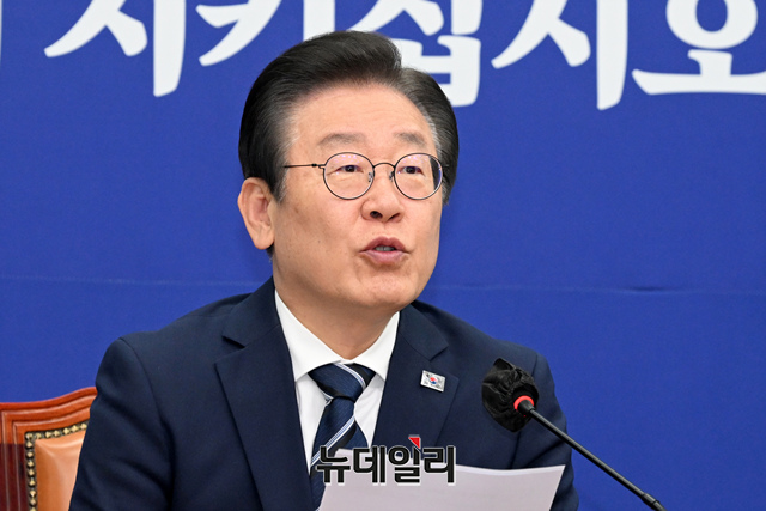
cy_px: 256
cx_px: 383
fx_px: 2554
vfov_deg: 11.4
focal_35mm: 120
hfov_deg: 17.1
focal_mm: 120
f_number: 5
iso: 2500
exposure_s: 1/250
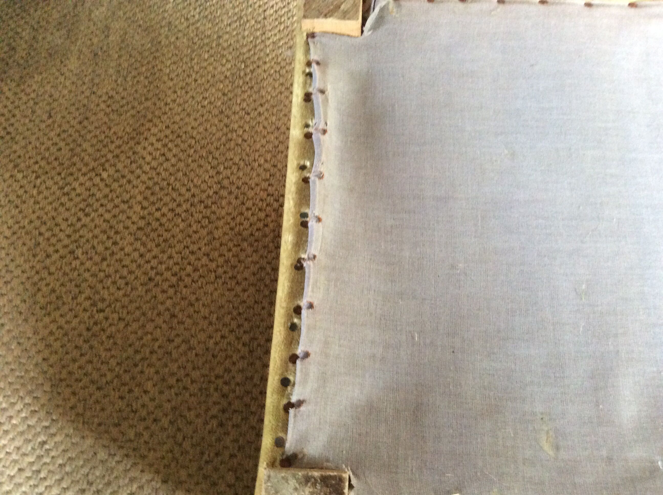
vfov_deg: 44.1
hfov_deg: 56.9
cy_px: 248
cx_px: 332
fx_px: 612
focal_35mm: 32
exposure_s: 1/20
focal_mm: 3.3
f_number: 2.4
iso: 320
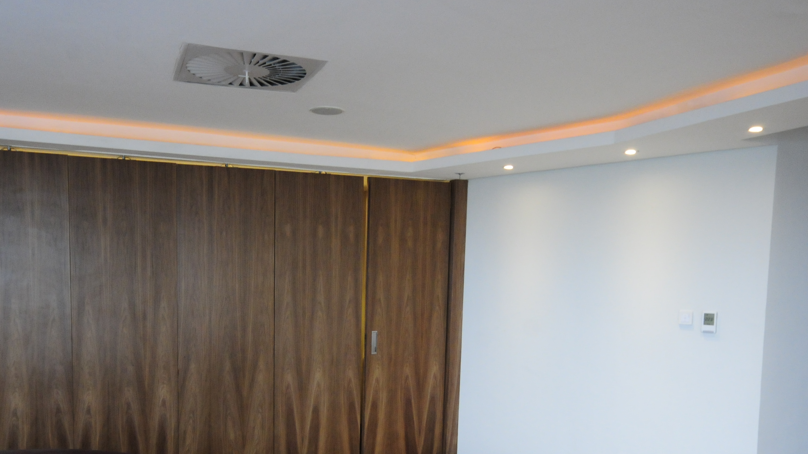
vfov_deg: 35.1
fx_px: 707
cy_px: 325
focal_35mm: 33
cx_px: 361
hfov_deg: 59.3
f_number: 8
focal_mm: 14
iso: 1400
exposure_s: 1/30
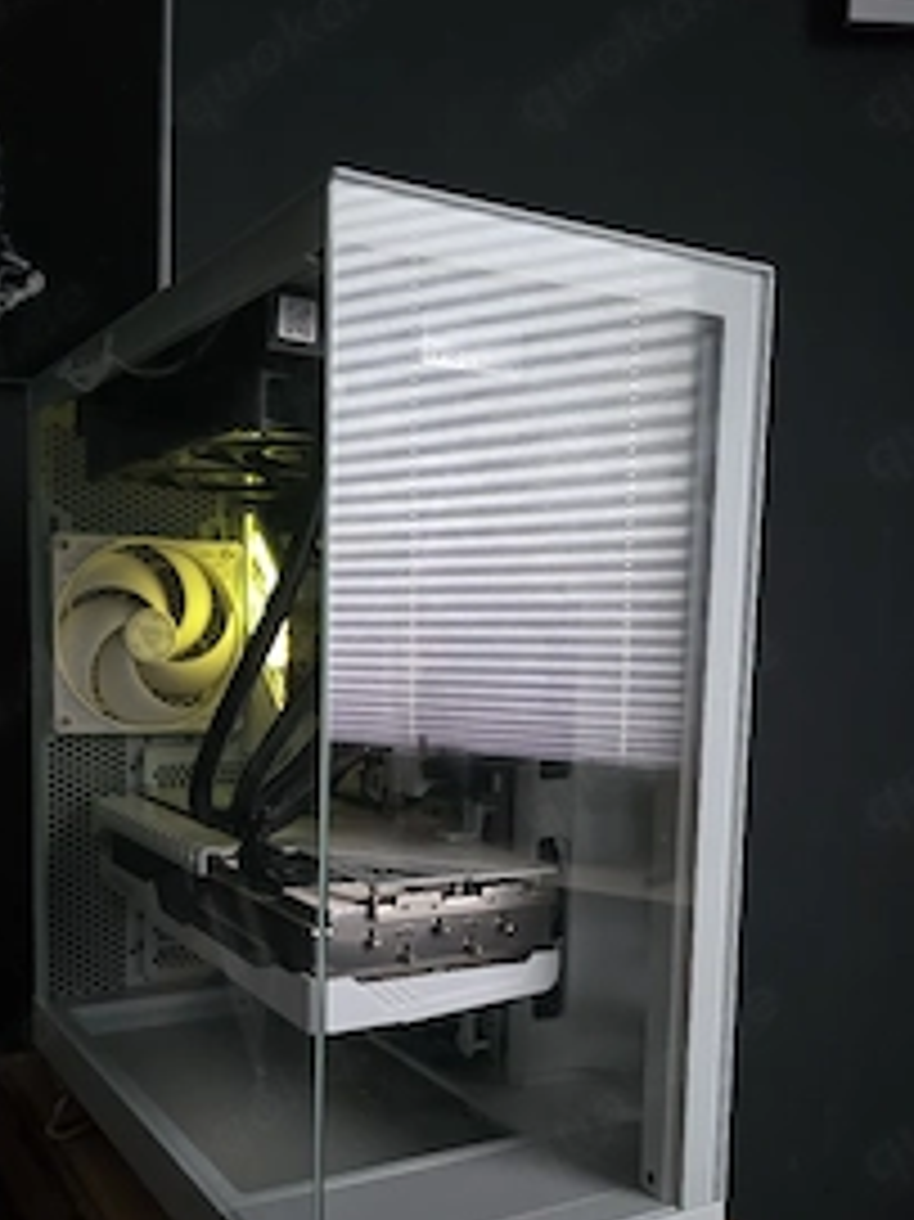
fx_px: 1198
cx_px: 401
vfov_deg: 53.3
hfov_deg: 41.7
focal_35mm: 34
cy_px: 779
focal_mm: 6.3
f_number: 1.7
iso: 1250
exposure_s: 1/33.4
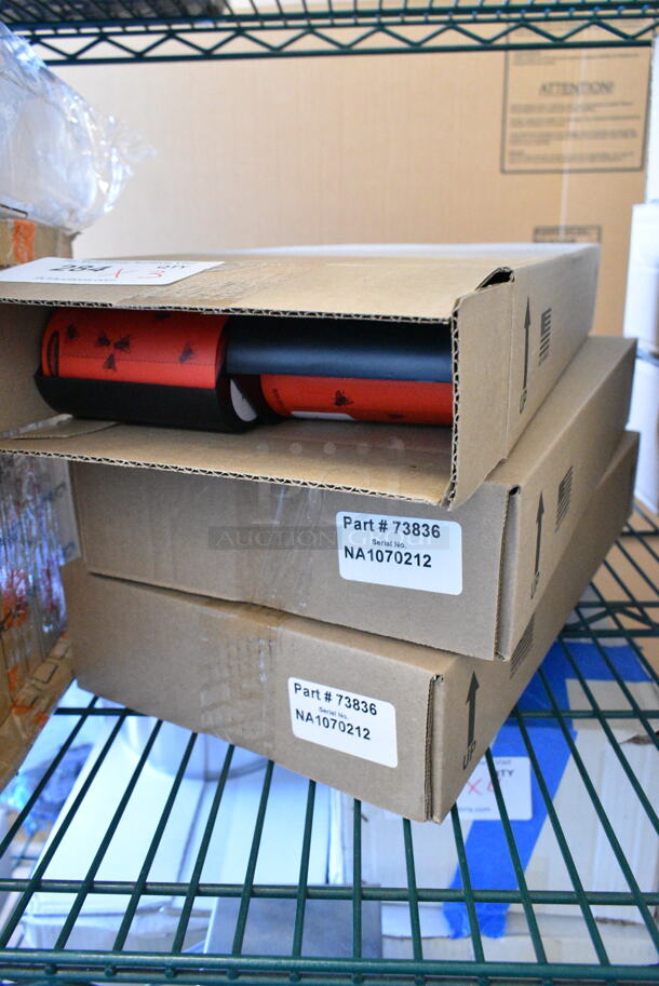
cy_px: 493
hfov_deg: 48.0
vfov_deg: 67.3
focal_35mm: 27
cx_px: 330
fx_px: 740
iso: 6400
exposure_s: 1/125
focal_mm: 18
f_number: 5.6
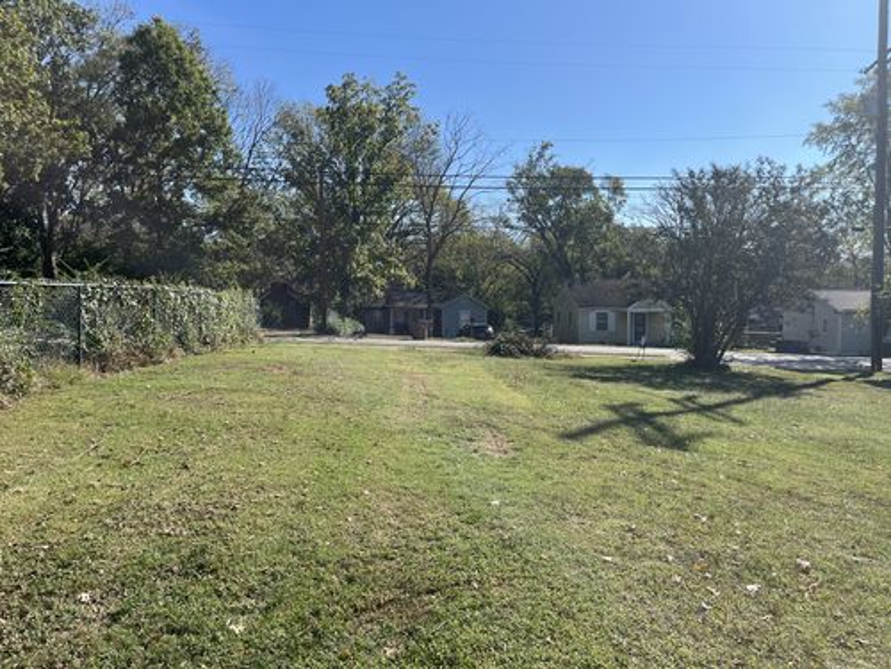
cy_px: 334
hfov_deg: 67.3
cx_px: 446
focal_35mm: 26
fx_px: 669
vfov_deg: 53.1
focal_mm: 5.1
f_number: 1.6
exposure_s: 1/3135
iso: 50
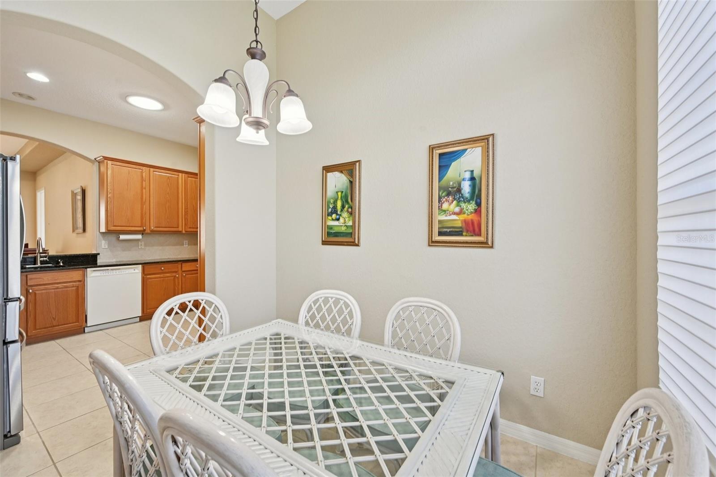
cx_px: 358
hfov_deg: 104.3
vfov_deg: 81.2
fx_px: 278
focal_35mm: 14
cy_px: 238
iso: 400
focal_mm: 14
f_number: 8
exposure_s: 1/25
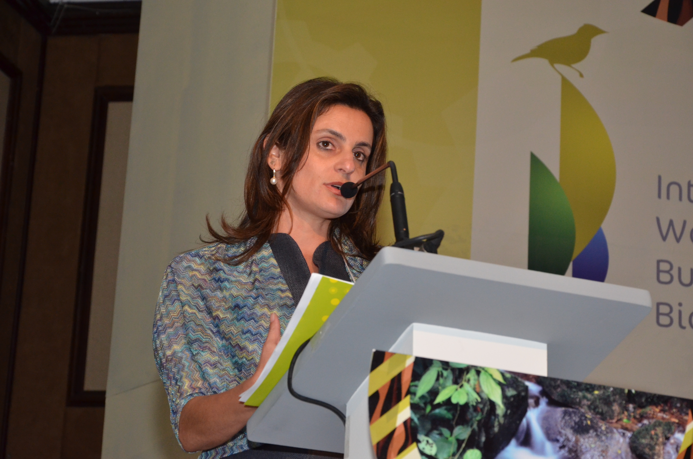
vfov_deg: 10.7
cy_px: 230
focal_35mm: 128
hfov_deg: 16.1
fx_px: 2449
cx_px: 346
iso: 1600
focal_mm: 85
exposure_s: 1/60
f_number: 8
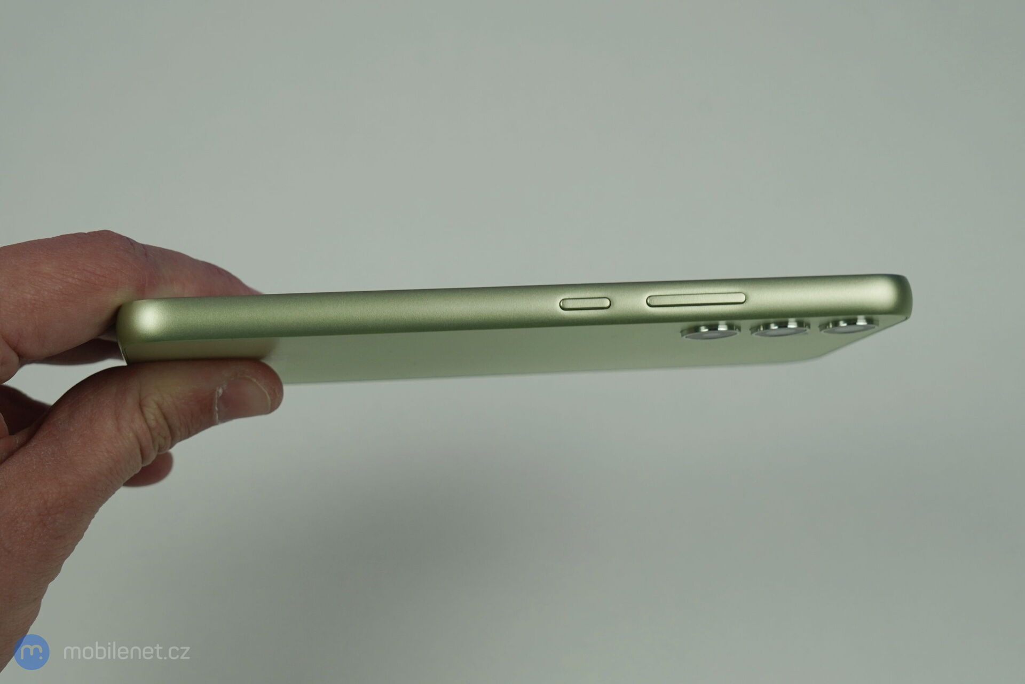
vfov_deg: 29.2
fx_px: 1310
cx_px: 512
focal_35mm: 46
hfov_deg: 42.7
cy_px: 342
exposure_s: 1/160
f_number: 8
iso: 500
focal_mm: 46
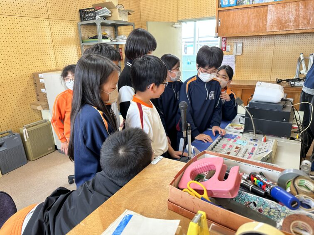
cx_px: 157
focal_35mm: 24
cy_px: 118
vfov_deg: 56.8
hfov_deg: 71.6
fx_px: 218
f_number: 1.78
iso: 125
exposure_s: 1/60
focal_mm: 6.86
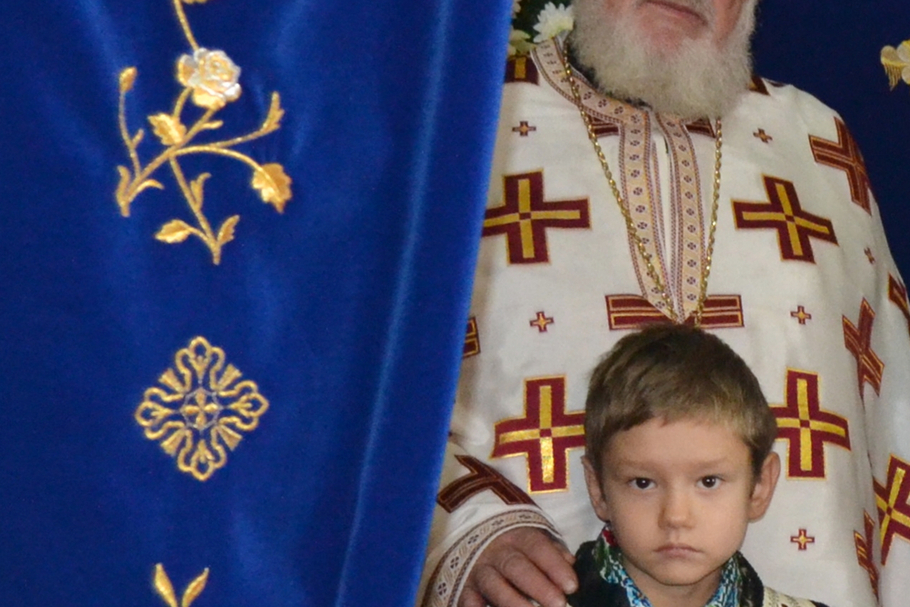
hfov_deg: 18.9
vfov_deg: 13.3
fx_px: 2599
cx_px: 1050
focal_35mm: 103
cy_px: 392
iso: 2000
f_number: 3.5
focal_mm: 19
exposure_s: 1/60
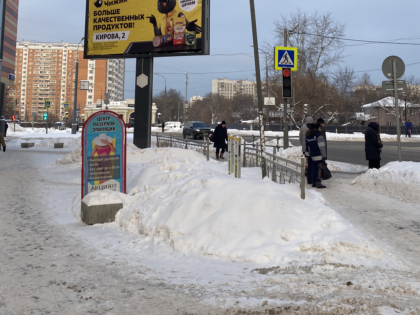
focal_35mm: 43
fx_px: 522
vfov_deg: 32.8
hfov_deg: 43.7
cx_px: 248
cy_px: 69
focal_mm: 4.25
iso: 32
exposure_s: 1/733
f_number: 1.8
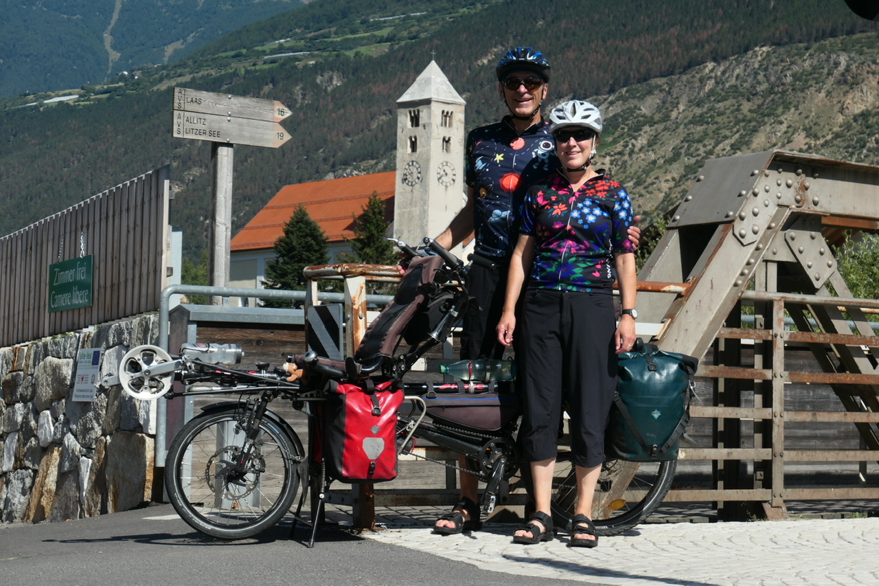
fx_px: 1855
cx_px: 440
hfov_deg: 26.7
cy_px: 293
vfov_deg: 17.9
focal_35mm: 76
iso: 125
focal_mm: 27.9
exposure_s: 1/1000
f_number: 4.8
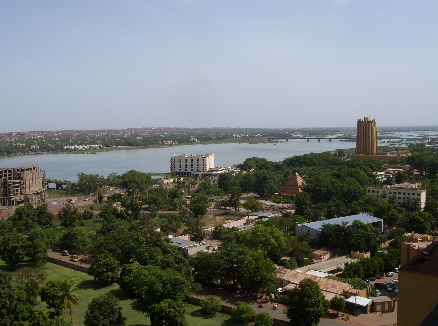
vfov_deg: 45.2
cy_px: 163
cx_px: 219
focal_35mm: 31
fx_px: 391
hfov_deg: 58.5
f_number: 6.3
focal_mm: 6.3
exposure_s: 1/309
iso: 50
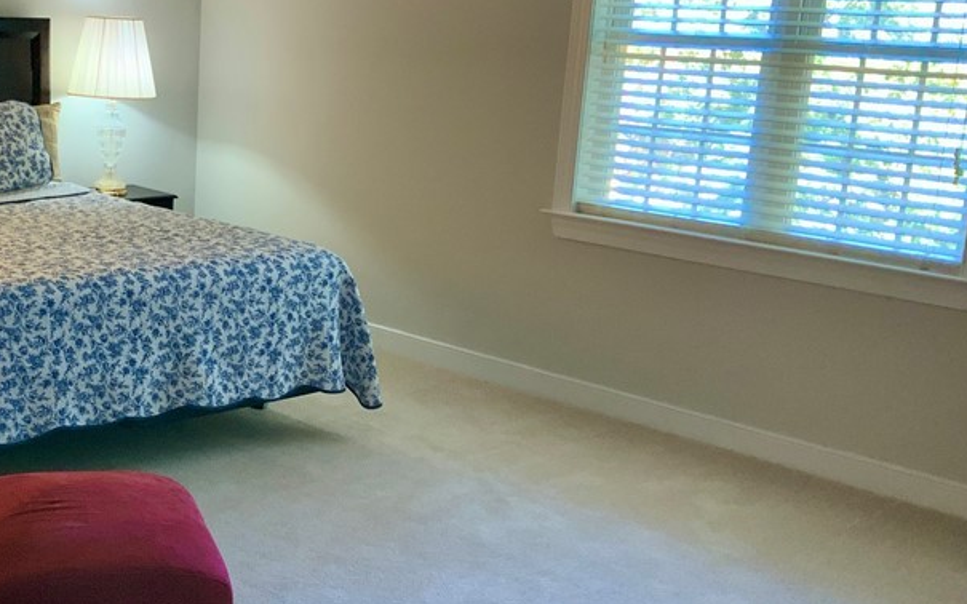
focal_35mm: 52
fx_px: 1370
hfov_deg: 37.5
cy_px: 342
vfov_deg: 24.8
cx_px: 193
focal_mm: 3
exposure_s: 1/60
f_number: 1.8
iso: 160
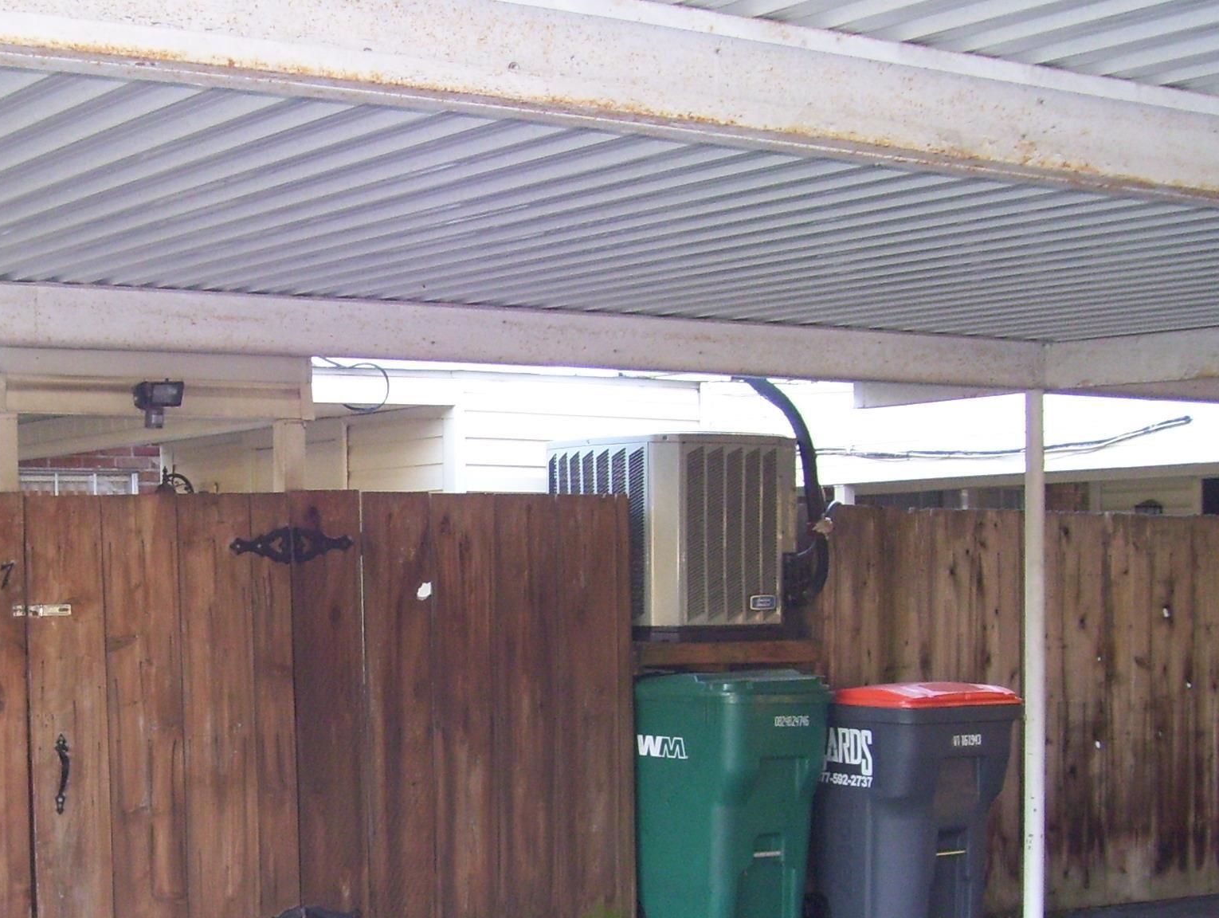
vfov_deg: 21.7
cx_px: 212
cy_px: 727
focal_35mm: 67
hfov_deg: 28.2
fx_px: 2363
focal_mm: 6
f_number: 2.7
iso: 160
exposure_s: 1/60
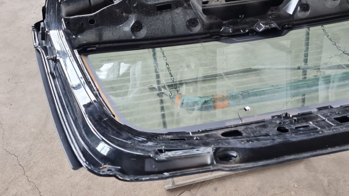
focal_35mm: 29
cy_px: 102
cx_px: 171
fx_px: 268
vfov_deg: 40.2
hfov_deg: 66.1
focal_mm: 5.4
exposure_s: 1/100
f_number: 1.8
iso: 160
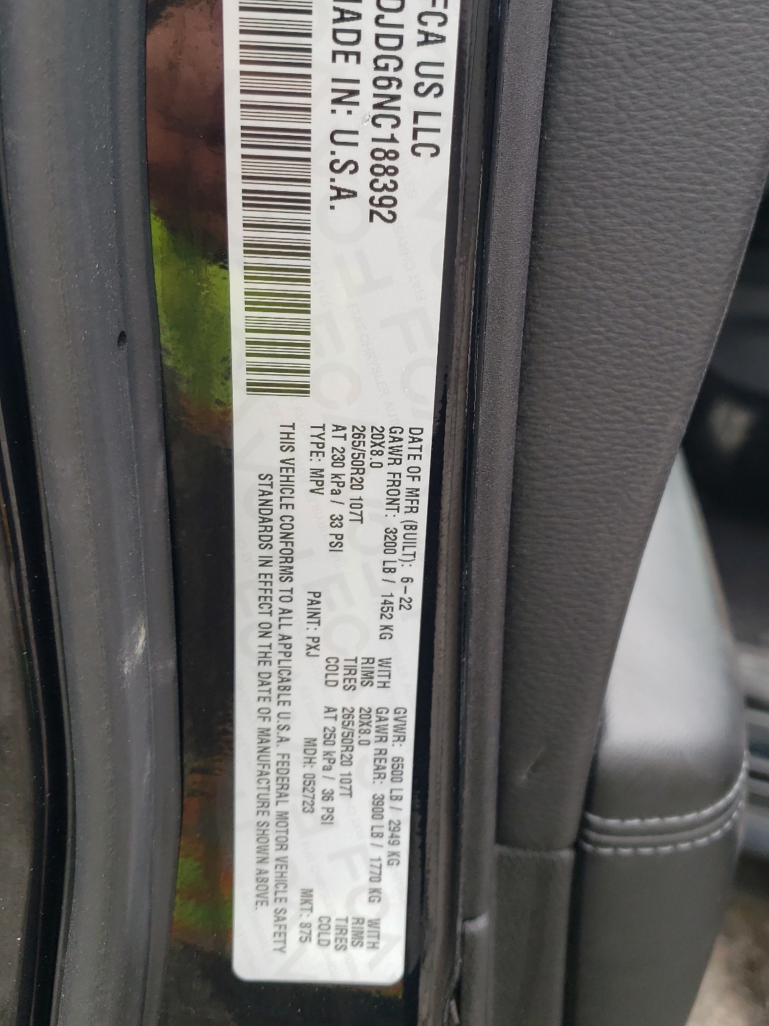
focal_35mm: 36
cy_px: 430
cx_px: 435
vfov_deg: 51.1
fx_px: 1066
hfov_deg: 39.6
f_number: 1.5
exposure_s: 1/208
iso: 50
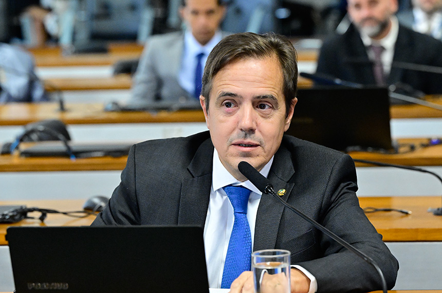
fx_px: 2206
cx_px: 221
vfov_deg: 7.6
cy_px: 146
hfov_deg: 11.4
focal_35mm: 180
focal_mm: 120
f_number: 4.5
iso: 5000
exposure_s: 1/200
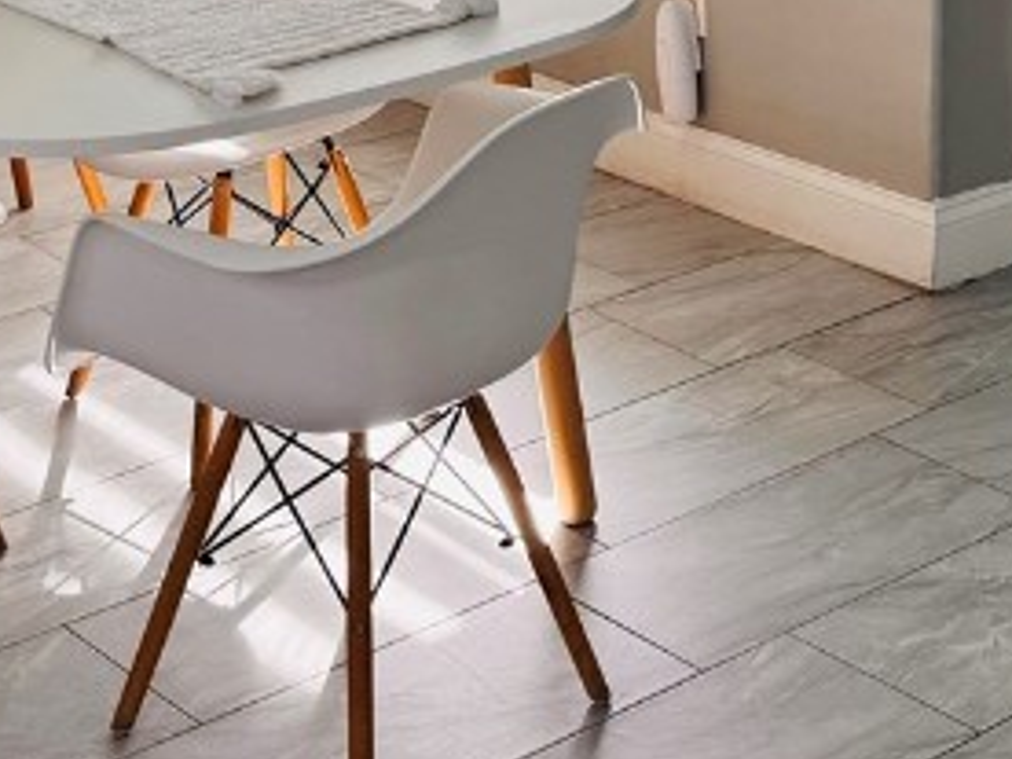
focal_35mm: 89
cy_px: -334
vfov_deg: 15.5
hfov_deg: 21.9
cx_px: 653
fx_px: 2602
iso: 64
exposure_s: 1/121
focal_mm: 6.76
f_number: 1.78
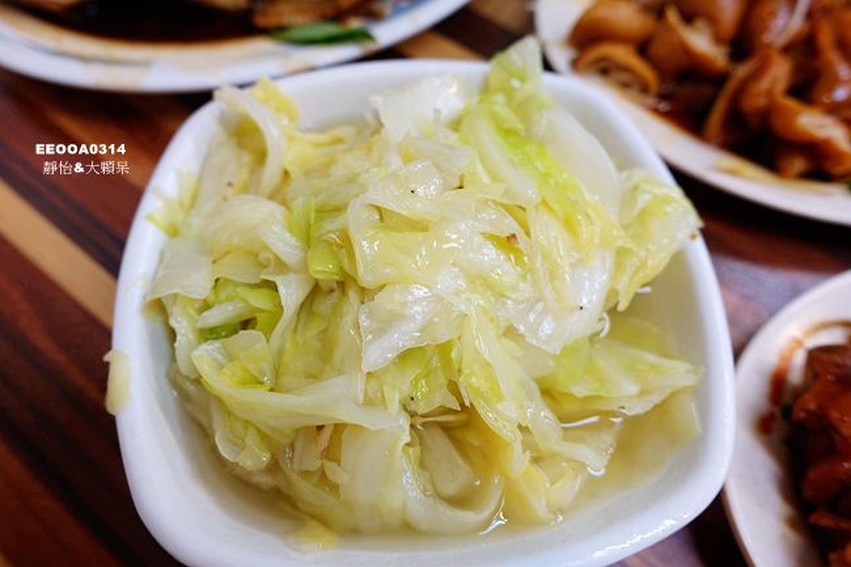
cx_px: 426
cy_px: 284
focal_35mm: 26
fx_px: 614
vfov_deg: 49.5
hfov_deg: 69.4
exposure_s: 1/40
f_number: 2.8
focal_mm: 9.61
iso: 125
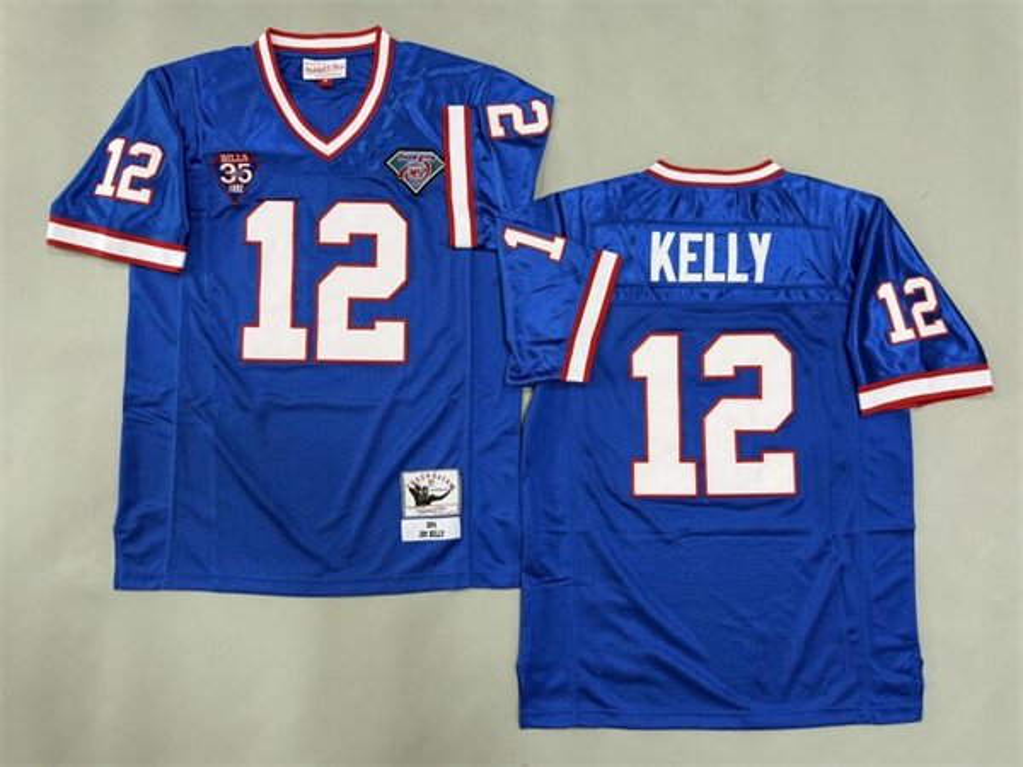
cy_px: 384
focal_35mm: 24
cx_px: 512
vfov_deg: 56.8
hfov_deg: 71.6
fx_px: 709
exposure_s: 1/50
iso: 125
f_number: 1.78
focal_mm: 6.76
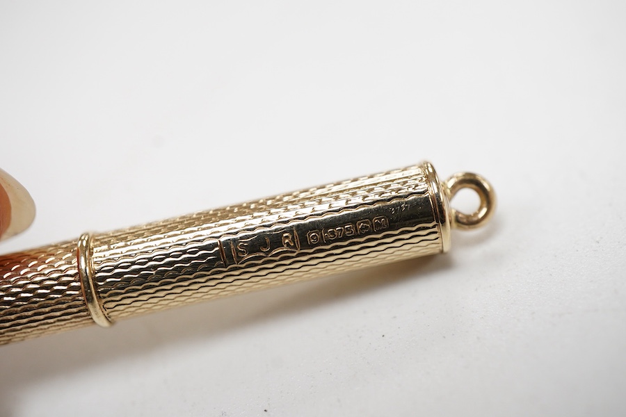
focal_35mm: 45
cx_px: 313
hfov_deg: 43.6
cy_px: 208
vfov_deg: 29.9
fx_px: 782
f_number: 10
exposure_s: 1/125
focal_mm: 30
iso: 1250
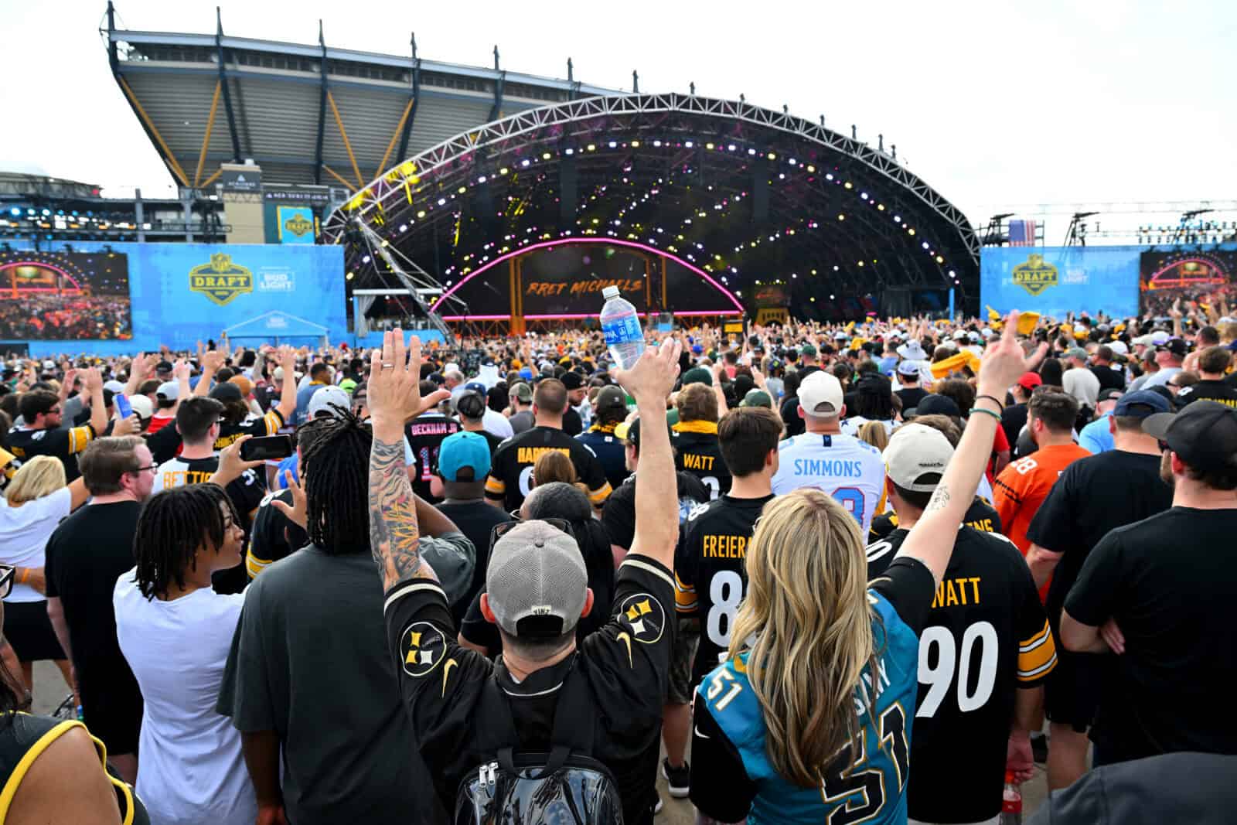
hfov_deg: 73.7
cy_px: 412
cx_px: 618
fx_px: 825
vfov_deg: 53.1
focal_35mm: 24
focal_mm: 24
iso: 125
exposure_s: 1/250
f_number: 5.6
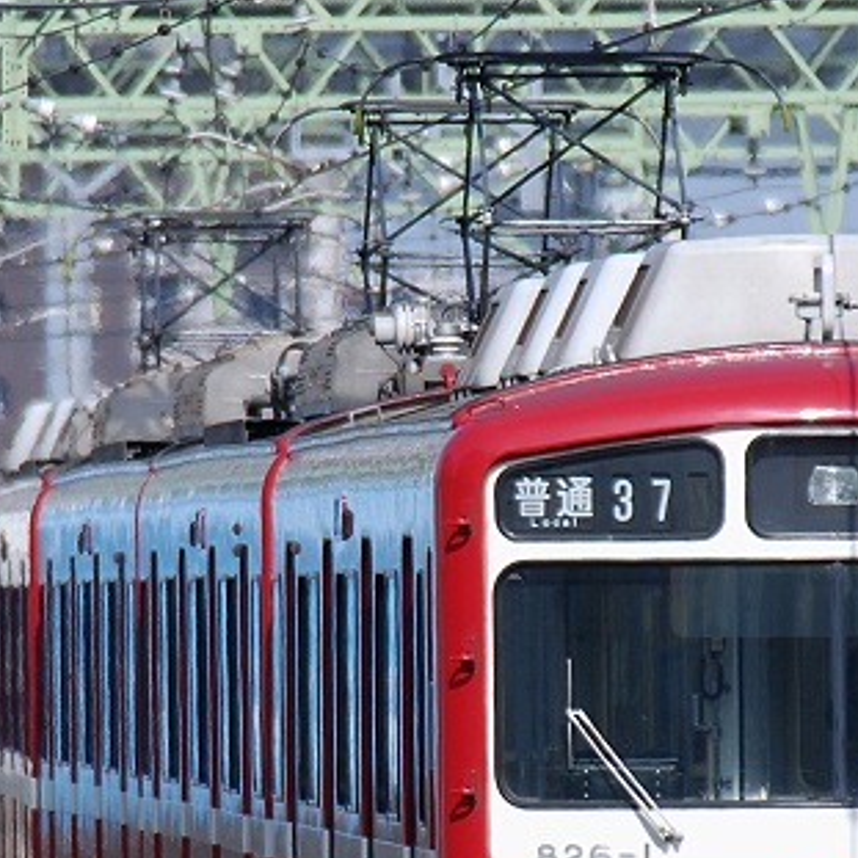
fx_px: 31379
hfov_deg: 1.6
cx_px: 502
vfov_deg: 1.6
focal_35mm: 1119
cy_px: 705
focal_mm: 340
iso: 200
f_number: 5.6
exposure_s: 1/800
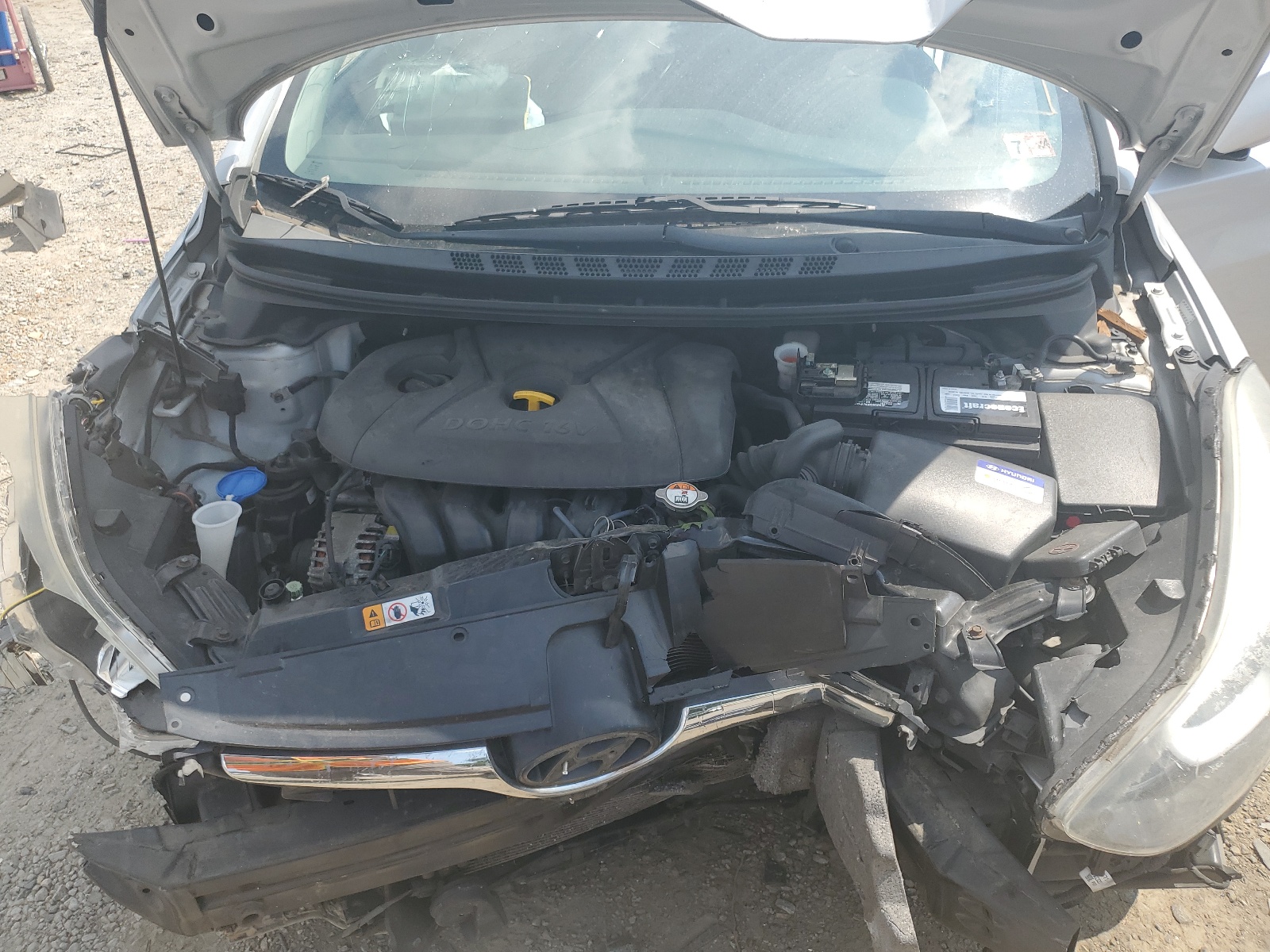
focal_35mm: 26
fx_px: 954
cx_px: 635
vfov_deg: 53.1
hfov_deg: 67.3
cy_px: 476
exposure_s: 1/1667
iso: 50
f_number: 1.5
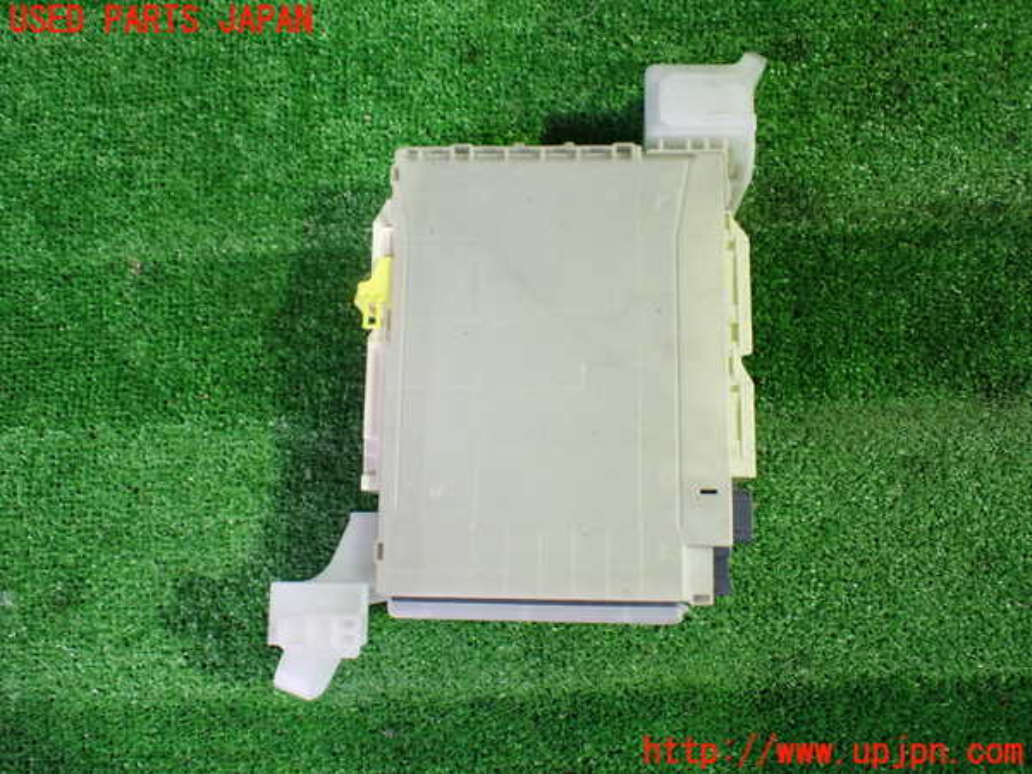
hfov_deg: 60.0
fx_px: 894
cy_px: 387
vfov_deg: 46.8
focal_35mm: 30
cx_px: 516
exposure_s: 1/60
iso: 800
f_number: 2.3
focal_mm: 5.4
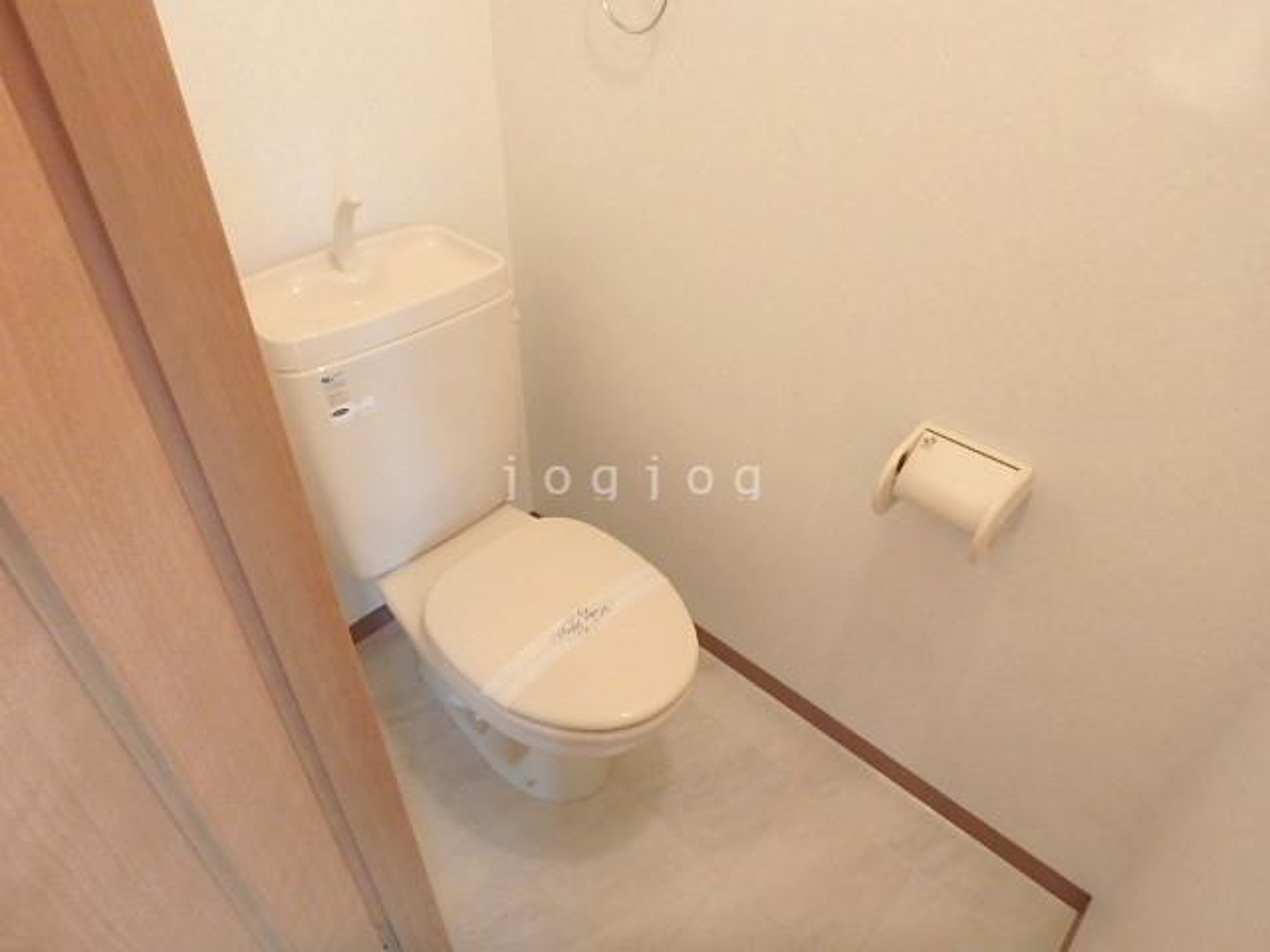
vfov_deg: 63.4
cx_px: 635
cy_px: 476
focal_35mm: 21
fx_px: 770
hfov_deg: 79.0
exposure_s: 1/30
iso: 640
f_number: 3.5
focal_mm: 3.7
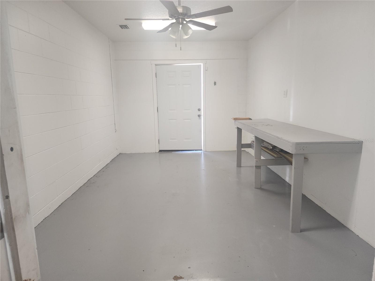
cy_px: 140
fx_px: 249
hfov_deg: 73.9
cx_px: 188
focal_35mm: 23
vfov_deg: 58.9
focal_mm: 6.4
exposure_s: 1/60
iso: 64
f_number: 1.8
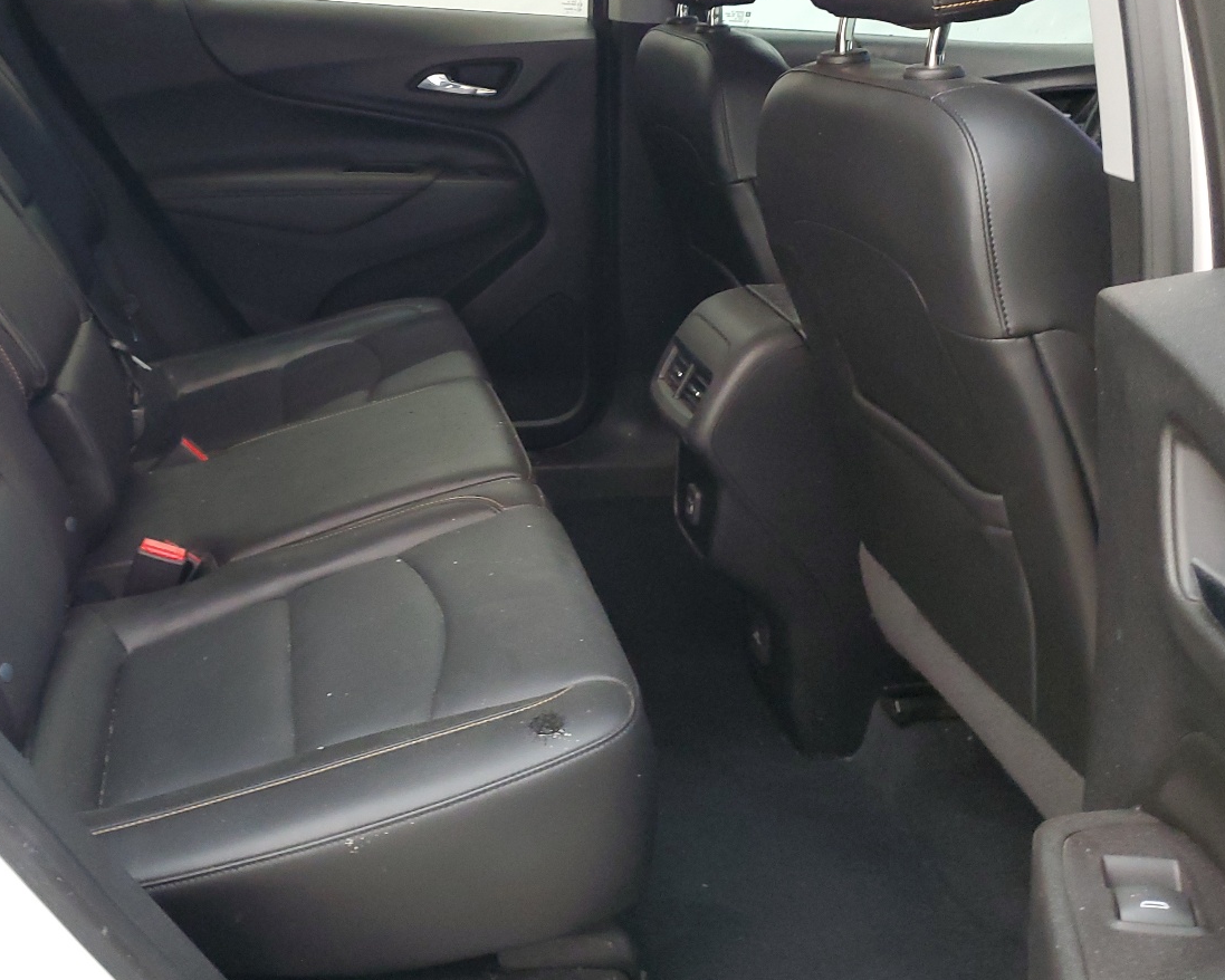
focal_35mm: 37
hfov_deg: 48.6
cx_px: 451
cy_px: 349
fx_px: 1342
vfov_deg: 39.8
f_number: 1.5
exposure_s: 1/60.2
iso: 238
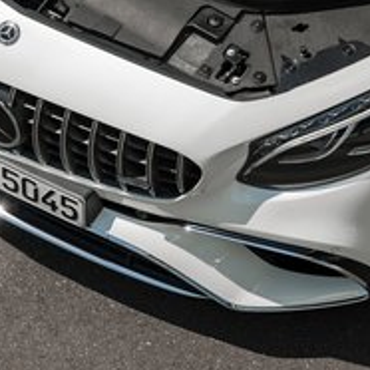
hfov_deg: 5.8
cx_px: 223
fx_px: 3640
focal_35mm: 301
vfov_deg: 5.8
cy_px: -6
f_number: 8
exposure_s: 1/400
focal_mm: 110
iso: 100
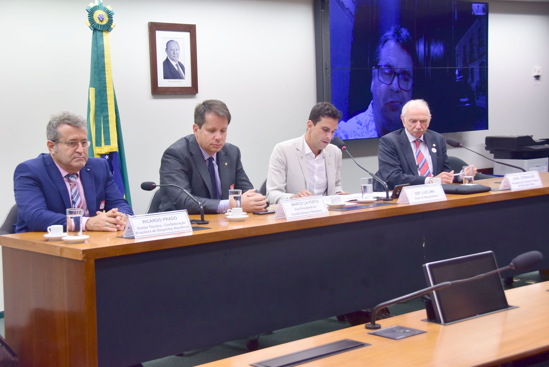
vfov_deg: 22.7
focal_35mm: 60
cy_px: 184
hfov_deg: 33.4
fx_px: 916
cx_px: 274
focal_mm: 40
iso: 800
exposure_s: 1/60
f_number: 5.6
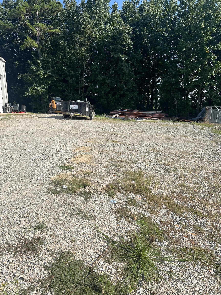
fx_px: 221
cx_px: 110
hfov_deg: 53.1
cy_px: 148
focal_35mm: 26
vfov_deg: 67.3
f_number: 1.5
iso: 50
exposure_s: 1/3831
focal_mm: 5.7
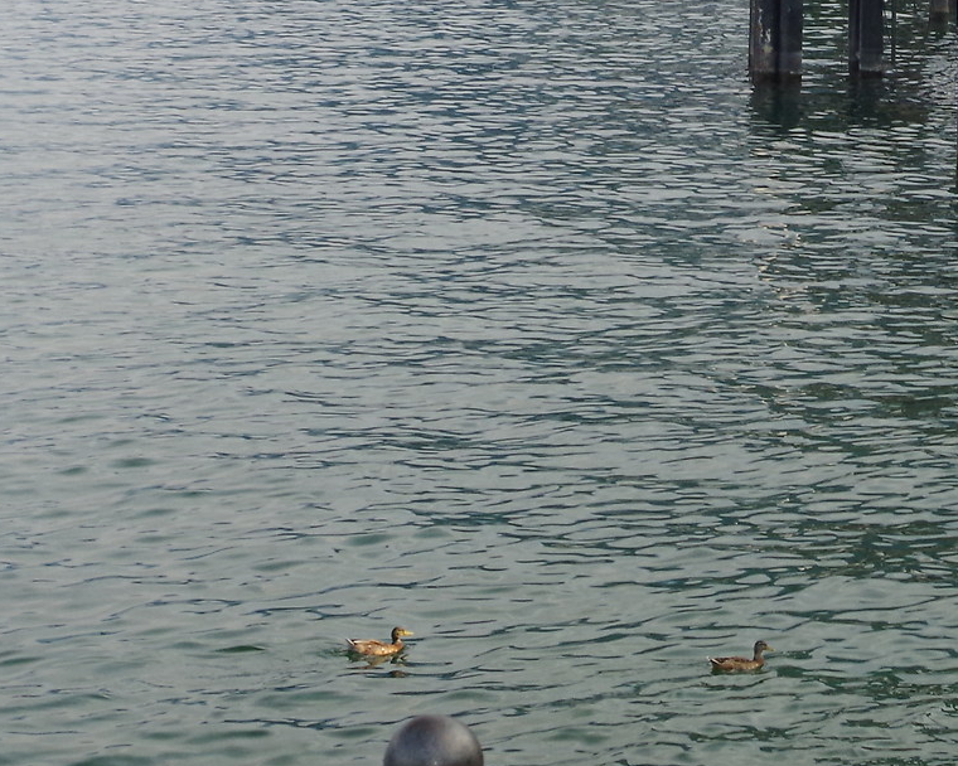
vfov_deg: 11.1
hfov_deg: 13.9
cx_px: 1041
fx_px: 3856
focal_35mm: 136
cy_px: -205
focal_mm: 30.63
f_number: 11
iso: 800
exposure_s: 1/125
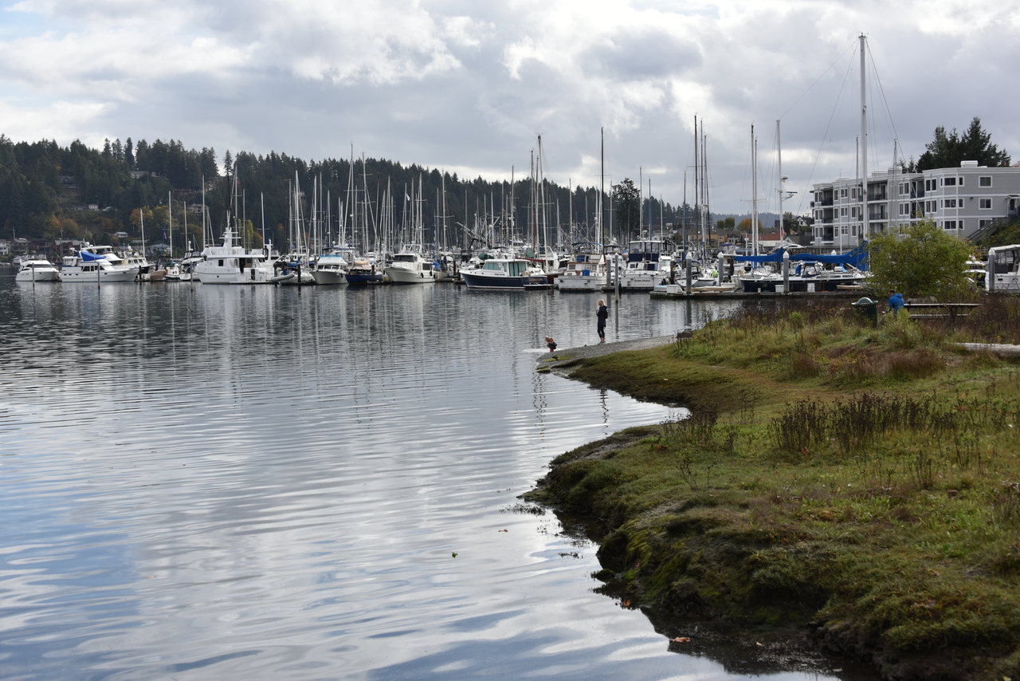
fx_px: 1559
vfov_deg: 24.6
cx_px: 510
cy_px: 340
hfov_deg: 36.2
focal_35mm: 55
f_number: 8
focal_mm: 55
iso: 100
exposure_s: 1/250
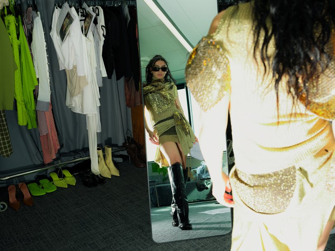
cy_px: 126
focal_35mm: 36
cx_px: 168
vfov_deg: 39.7
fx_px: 348
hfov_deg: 51.3
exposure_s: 1/125
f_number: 7.1
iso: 500
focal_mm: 45
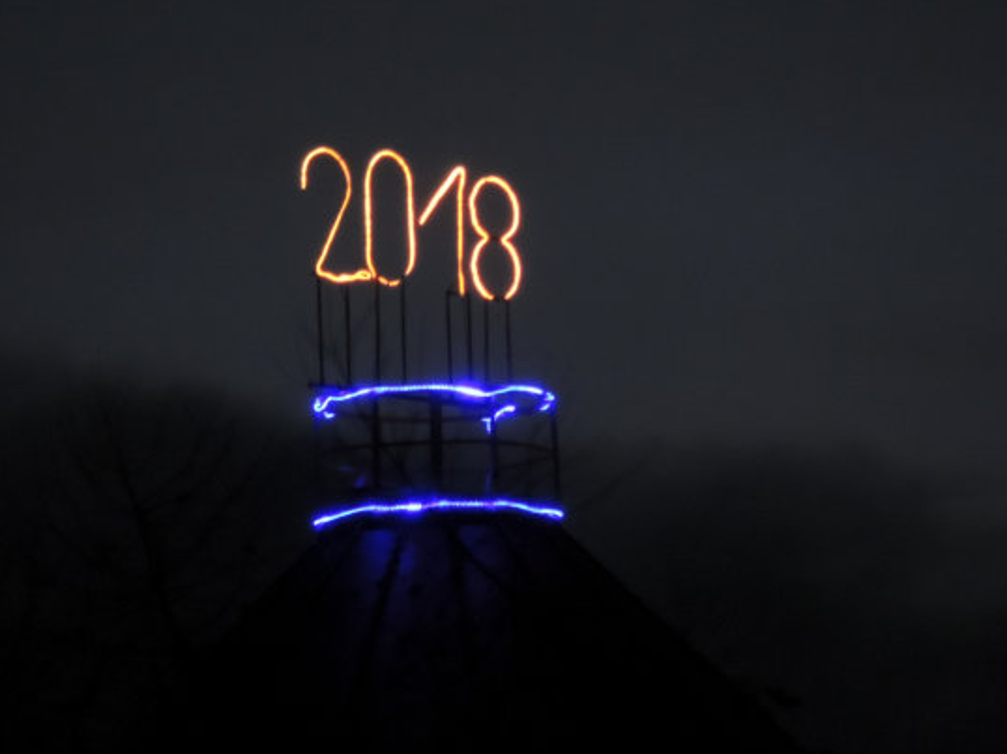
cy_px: 356
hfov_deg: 1.7
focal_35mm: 1138
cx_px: 475
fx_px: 33090
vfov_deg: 1.3
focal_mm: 180
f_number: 5.9
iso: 2500
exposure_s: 1/15
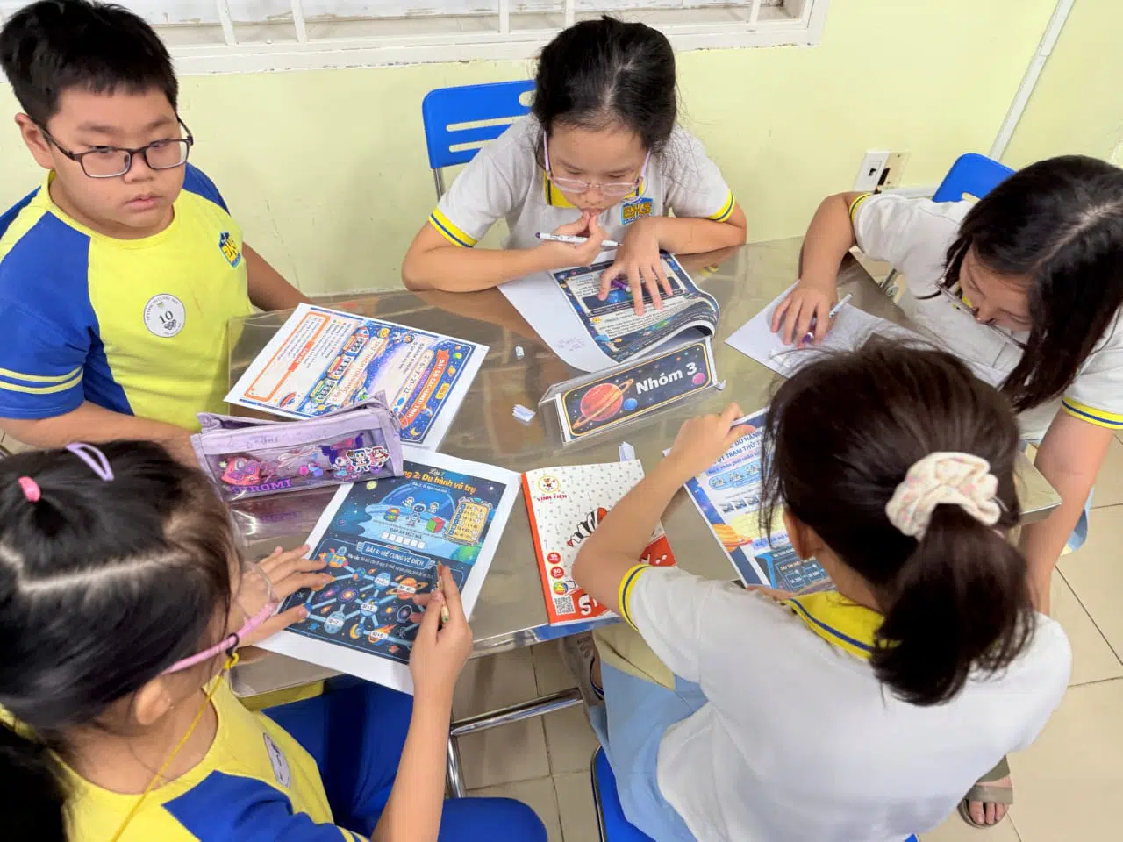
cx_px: 562
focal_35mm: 24
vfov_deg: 56.8
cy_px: 421
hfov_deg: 71.6
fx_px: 779
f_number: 1.78
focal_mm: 6.76
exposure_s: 1/50
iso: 125
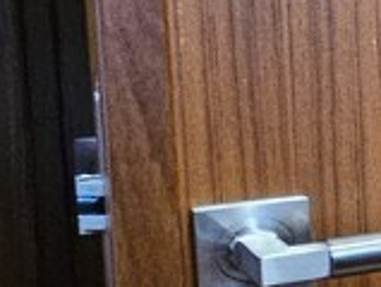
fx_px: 1125
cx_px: 1150
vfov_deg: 14.5
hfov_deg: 11.3
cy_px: 98
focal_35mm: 102
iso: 640
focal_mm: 2.2
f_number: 2.2
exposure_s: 1/25
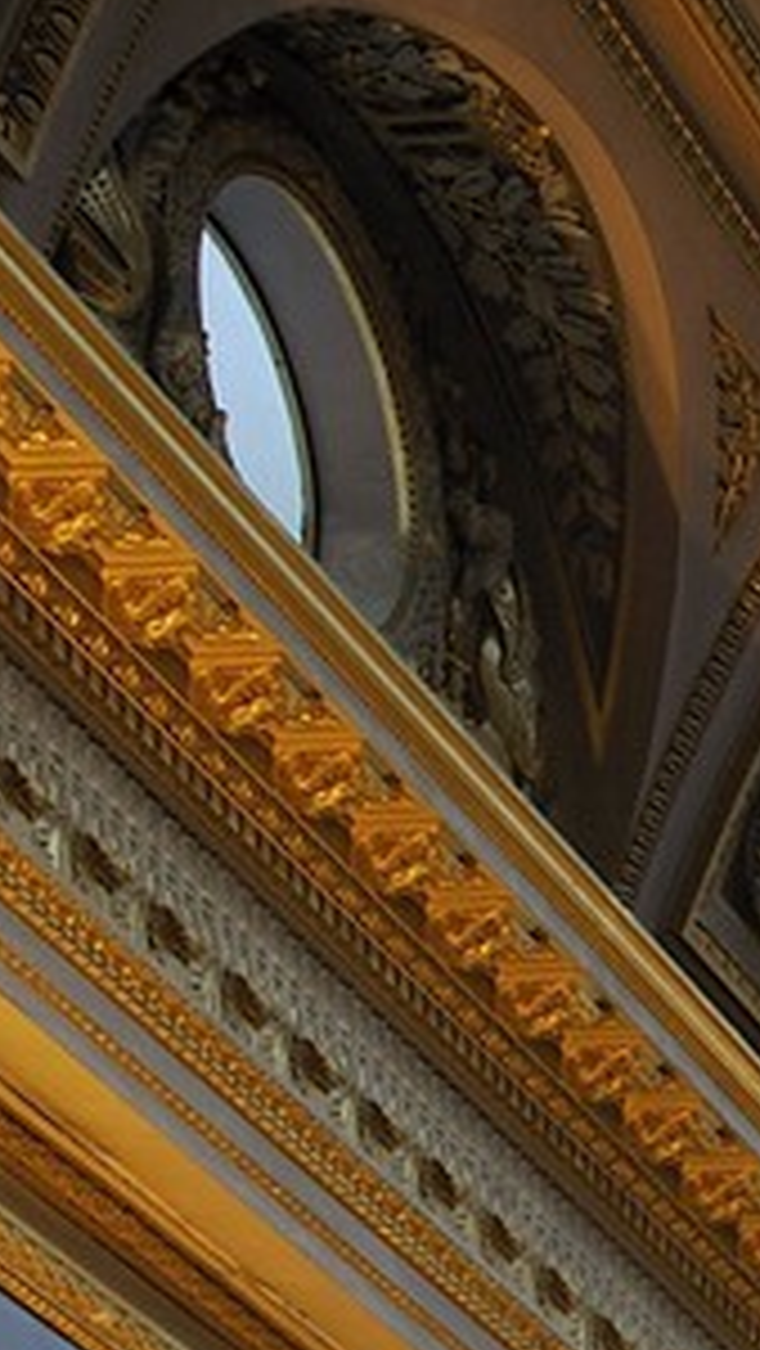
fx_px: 4795
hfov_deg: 7.0
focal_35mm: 134
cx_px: 3009
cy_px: 2232
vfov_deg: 14.5
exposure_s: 25
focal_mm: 24
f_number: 16
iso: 200
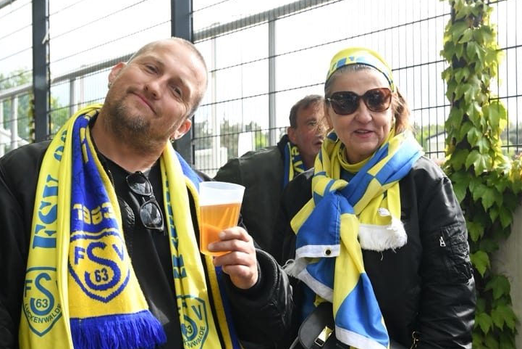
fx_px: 1030
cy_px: 214
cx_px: 272
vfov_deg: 19.2
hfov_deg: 28.4
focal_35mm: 71
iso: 1250
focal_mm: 40
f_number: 5.6
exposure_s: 1/1000
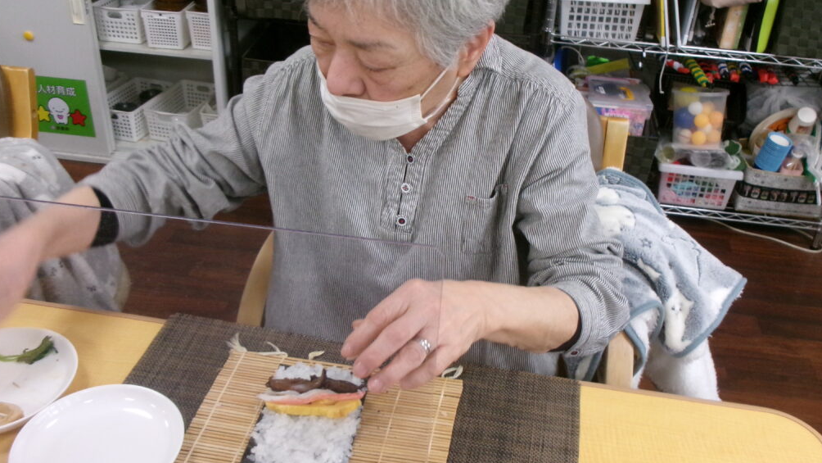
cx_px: 407
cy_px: 209
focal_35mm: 40
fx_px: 872
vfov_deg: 29.7
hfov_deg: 50.5
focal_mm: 6.4
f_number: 4.5
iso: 400
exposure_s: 1/25
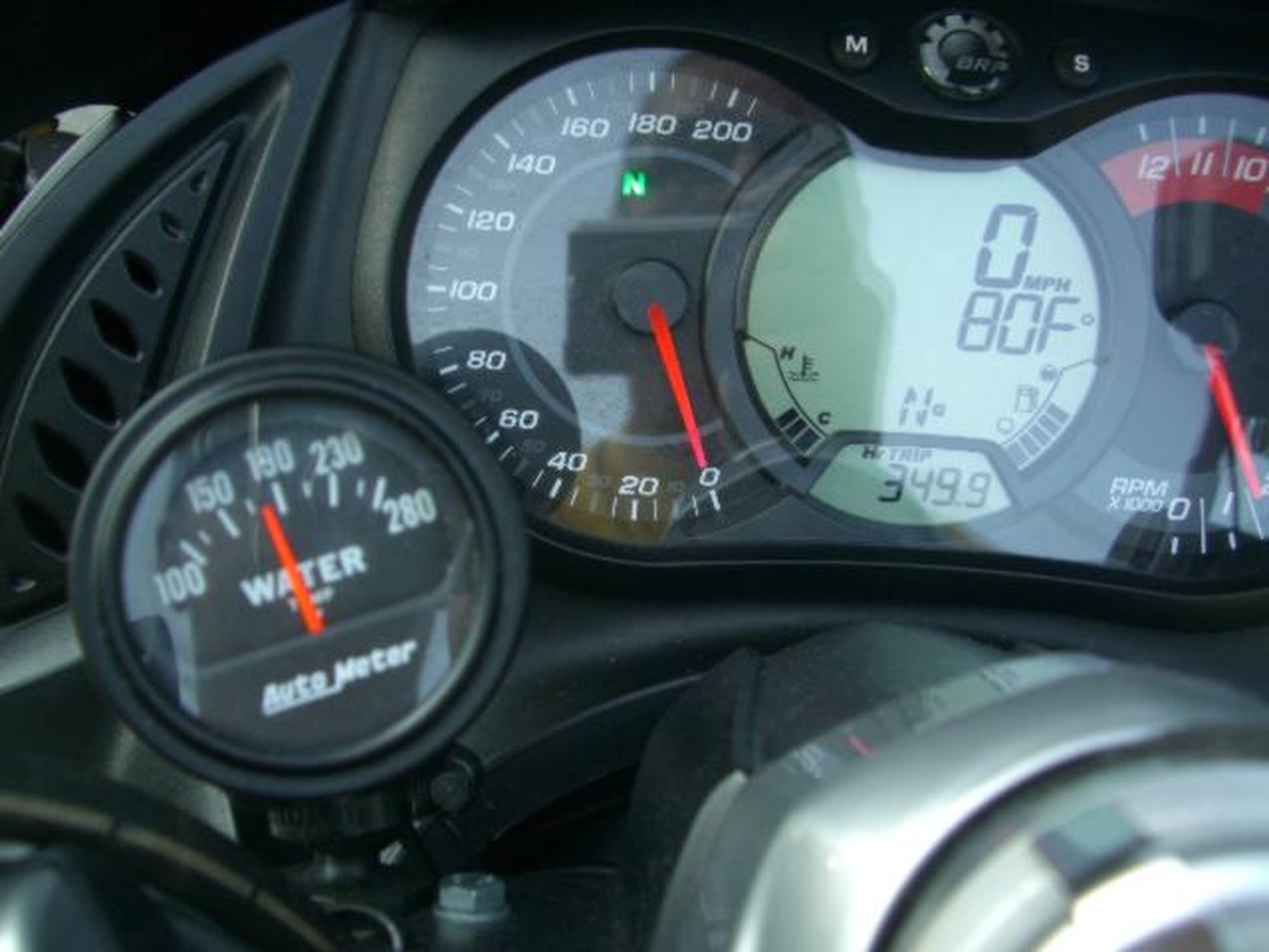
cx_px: 634
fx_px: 1393
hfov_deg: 49.0
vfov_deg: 37.7
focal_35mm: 38
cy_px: 476
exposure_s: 1/125
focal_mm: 7.9
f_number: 2.8
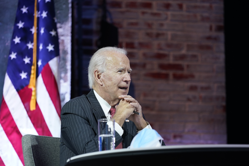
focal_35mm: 200
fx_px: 1383
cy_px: 83
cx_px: 124
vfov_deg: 6.9
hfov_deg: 10.3
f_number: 3.5
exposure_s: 1/200
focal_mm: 200
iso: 1250
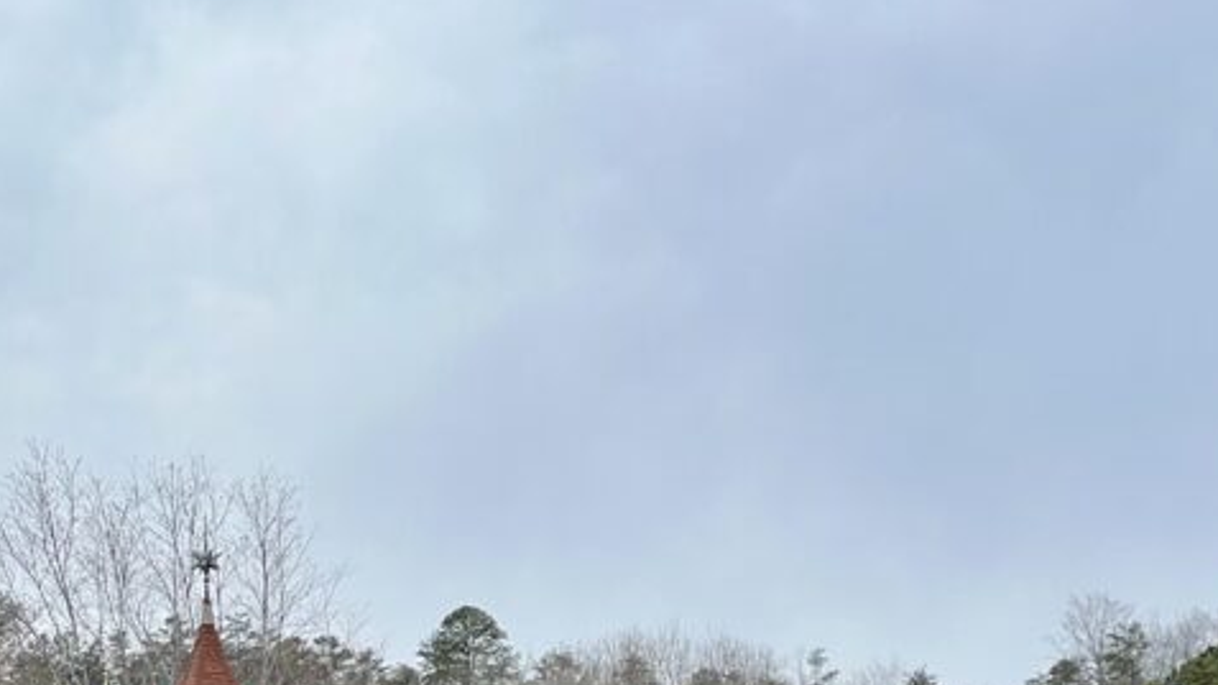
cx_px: 120
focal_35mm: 176
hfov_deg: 12.1
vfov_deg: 6.8
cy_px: 861
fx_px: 5683
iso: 32
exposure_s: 1/171
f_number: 2.8
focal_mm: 9
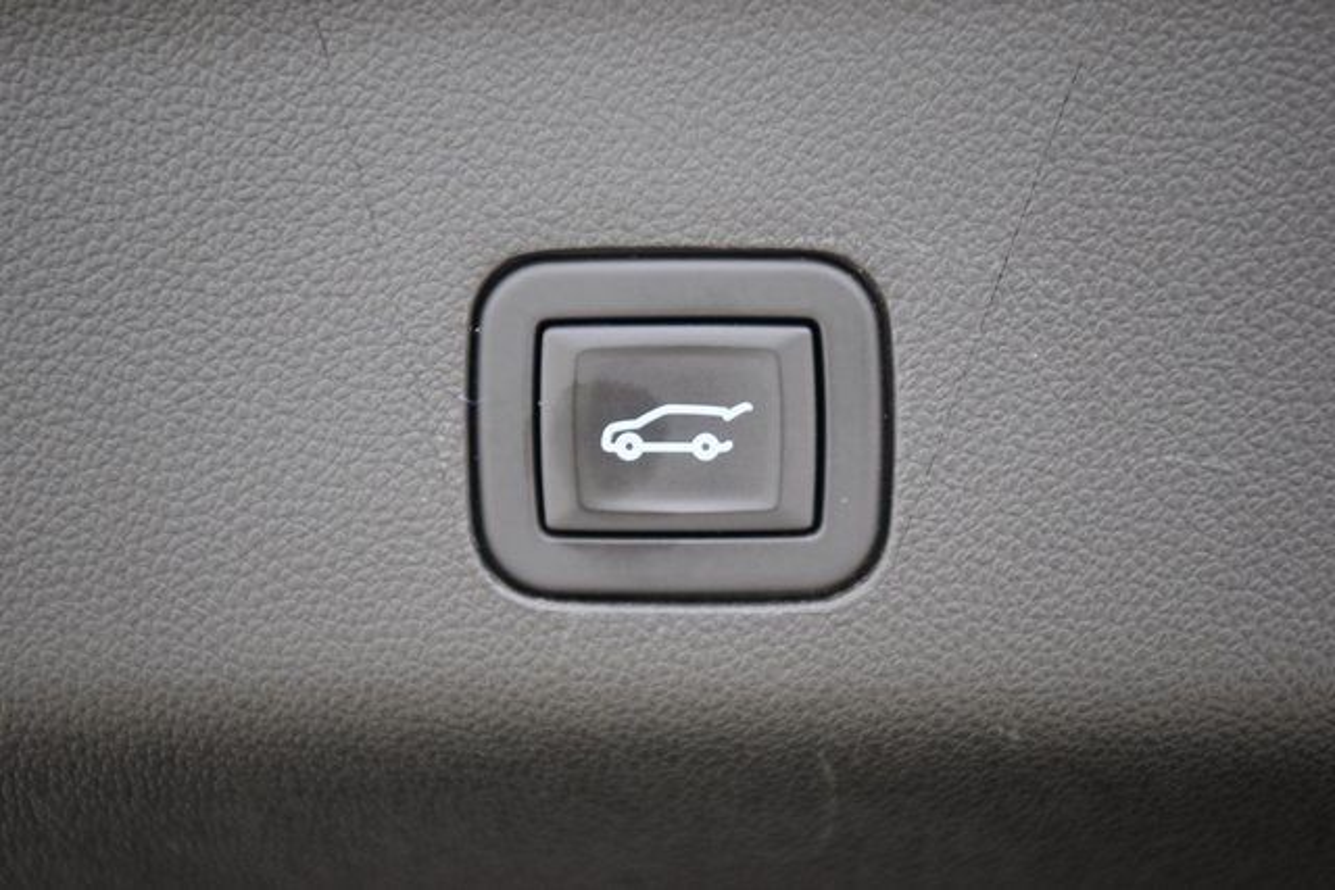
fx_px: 3894
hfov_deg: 19.5
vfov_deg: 13.0
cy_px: 445
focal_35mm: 105
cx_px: 668
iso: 1600
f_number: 2.8
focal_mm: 70
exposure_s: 1/10
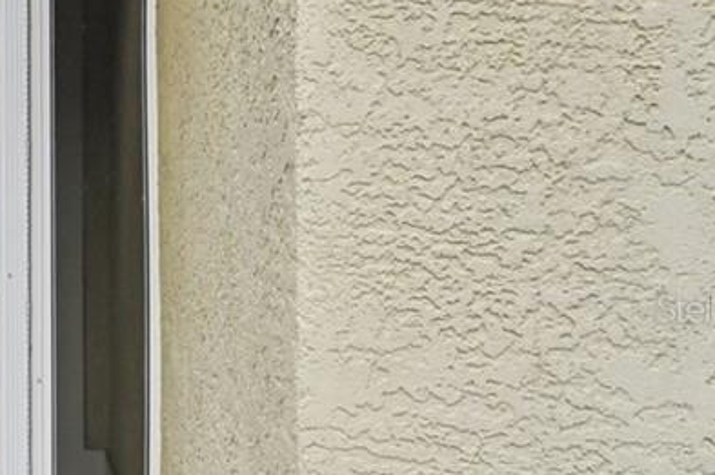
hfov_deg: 20.7
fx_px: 1131
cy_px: 308
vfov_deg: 23.6
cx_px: -637
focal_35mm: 57
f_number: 8
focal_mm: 14
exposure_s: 1/800
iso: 400
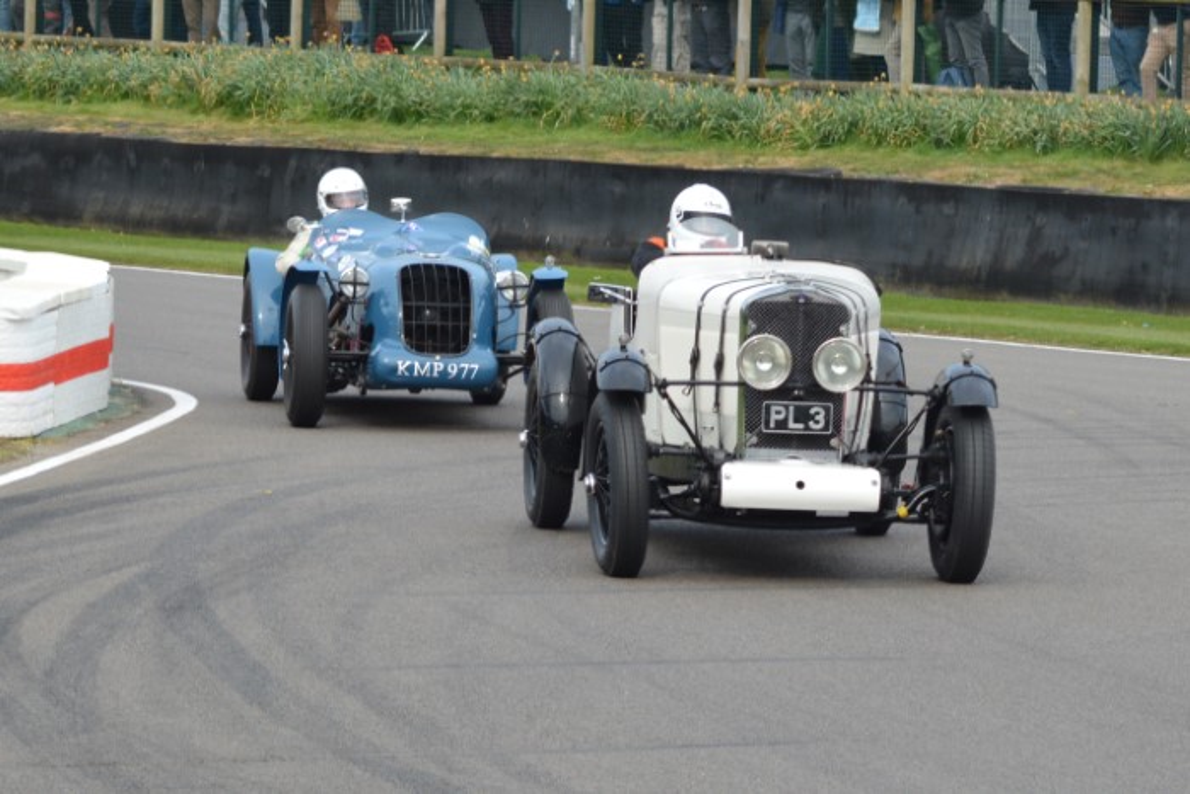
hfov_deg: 14.9
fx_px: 4562
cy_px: 397
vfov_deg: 9.9
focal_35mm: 138
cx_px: 595
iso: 400
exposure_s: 1/500
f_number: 8
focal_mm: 92
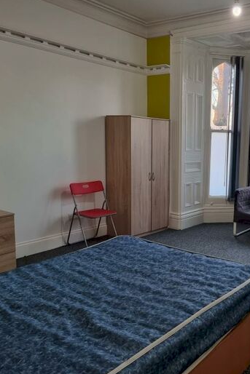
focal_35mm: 34
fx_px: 354
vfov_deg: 55.8
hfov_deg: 37.6
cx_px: 197
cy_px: 188
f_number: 1.8
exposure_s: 1/100
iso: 200
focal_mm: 6.7
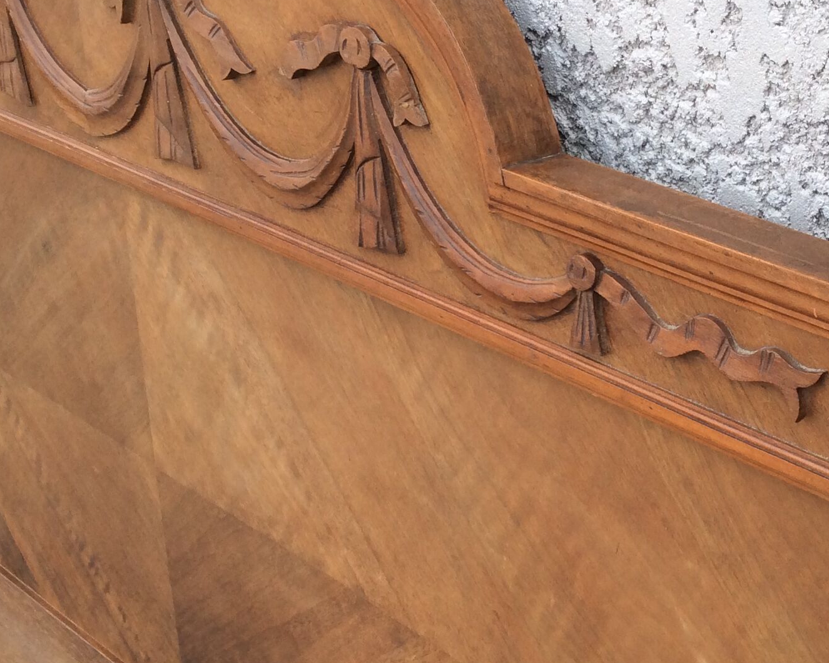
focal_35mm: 61
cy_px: 336
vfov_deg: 25.0
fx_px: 1497
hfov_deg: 30.3
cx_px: 648
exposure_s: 1/325
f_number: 2.4
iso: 32
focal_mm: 3.3
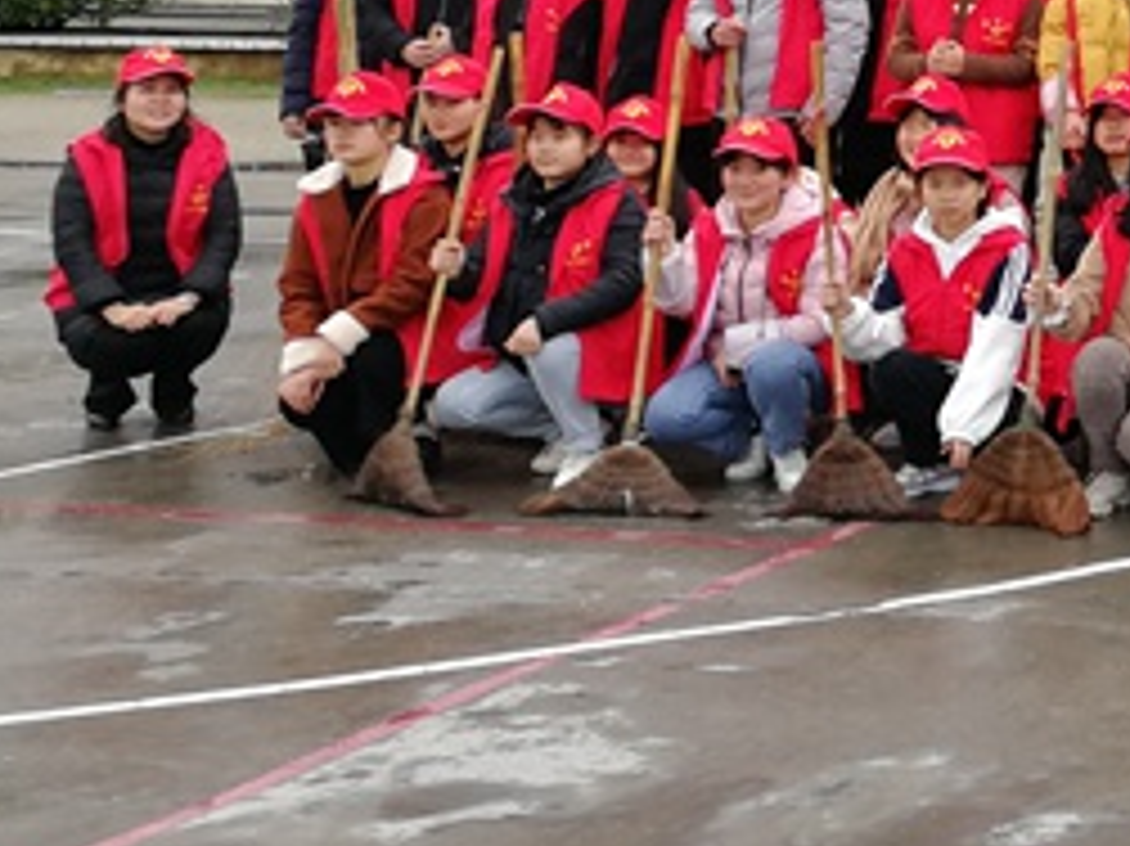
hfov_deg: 19.4
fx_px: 2806
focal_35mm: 86
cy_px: -207
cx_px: 1769
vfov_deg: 16.4
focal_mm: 3.84
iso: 64
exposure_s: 1/100
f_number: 2.2
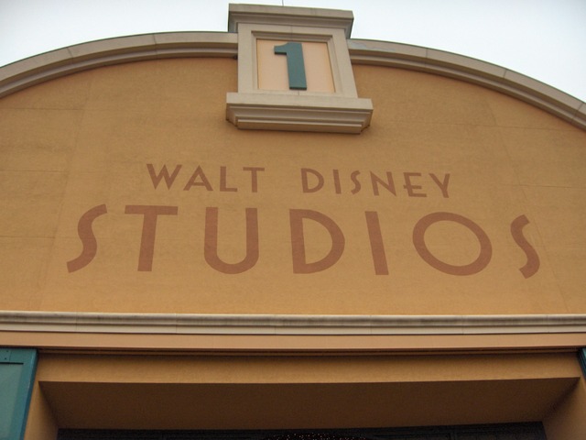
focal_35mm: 39
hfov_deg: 47.9
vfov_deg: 36.8
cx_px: 293
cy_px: 220
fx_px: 660
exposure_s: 1/452
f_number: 2.8
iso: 100
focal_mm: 8
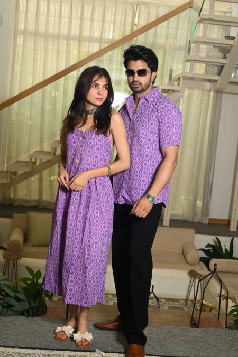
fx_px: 496
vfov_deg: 39.6
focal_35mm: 50
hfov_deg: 27.0
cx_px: 119
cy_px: 178
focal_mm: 50
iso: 640
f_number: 7.1
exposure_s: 1/160
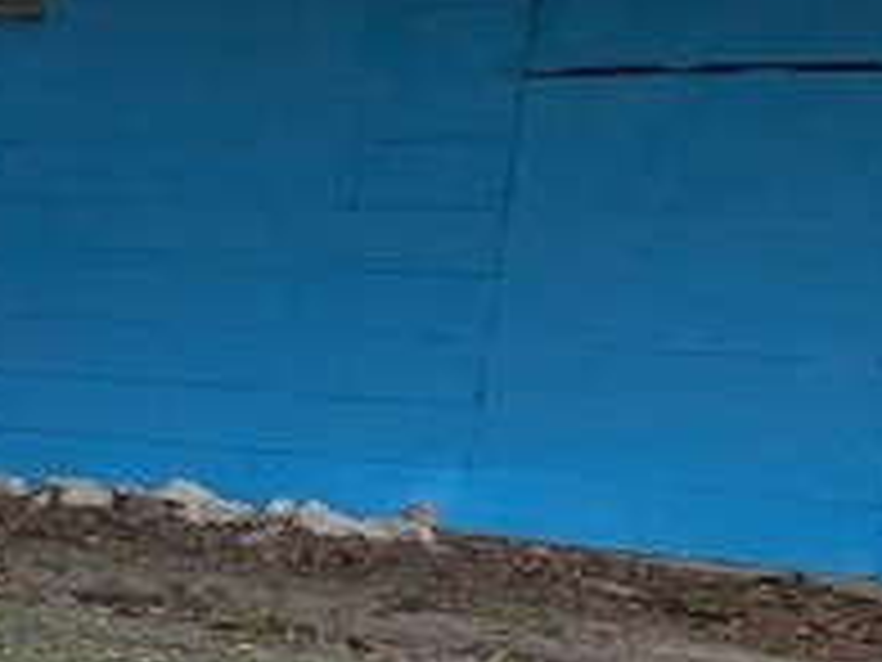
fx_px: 1733
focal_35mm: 68
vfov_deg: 21.4
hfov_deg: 19.1
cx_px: -824
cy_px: 500
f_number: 2.2
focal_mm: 1.95
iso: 47
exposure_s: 1/1466
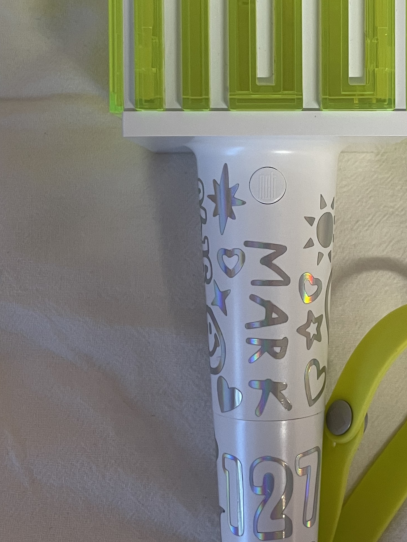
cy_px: 204
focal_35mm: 54
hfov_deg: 26.8
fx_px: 846
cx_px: 295
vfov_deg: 35.3
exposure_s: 1/60
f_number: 1.6
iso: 100
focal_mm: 4.2
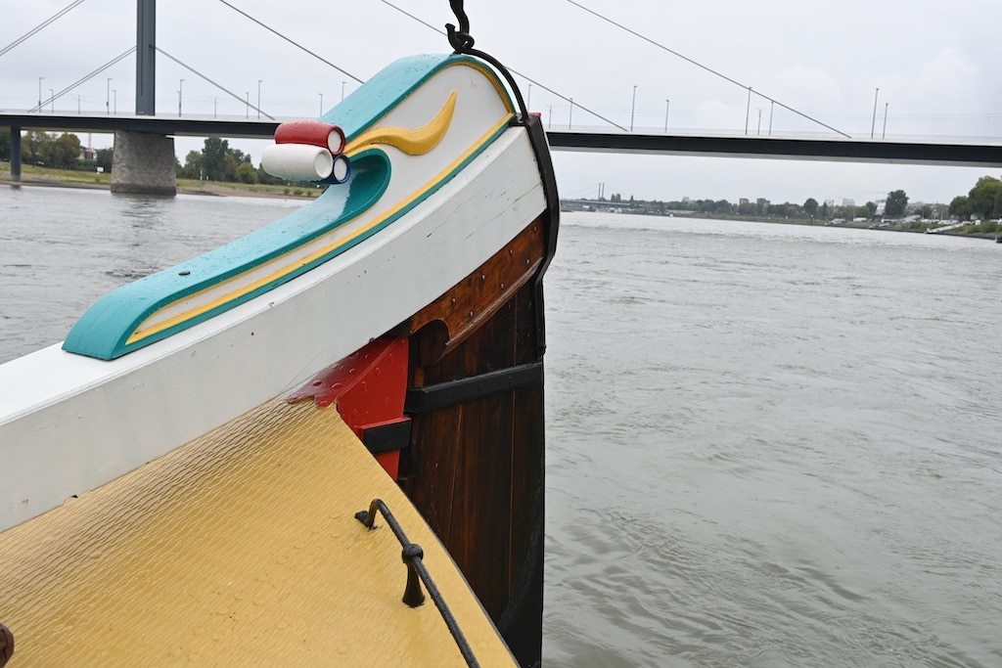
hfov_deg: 50.7
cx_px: 501
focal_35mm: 38
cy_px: 334
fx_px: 1058
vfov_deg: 35.1
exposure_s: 1/100
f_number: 7.1
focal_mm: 38
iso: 100
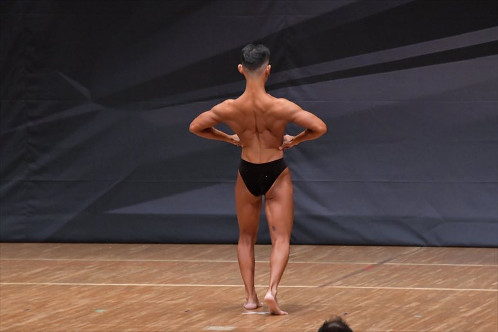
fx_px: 3941
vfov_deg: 4.8
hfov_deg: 7.2
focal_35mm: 285
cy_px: 166
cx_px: 249
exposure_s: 1/400
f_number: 5.6
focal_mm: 190
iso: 6400
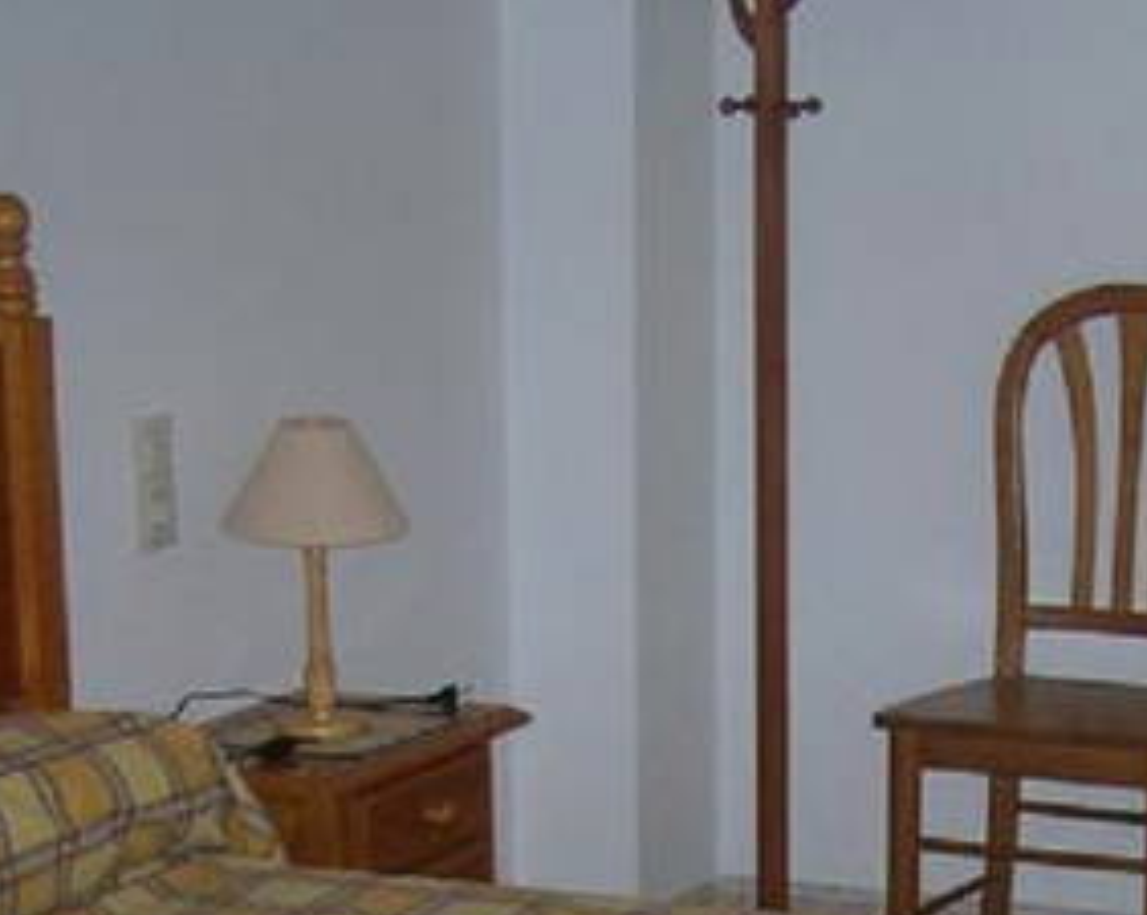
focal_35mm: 93
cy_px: 1200
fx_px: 3154
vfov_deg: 15.7
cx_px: 976
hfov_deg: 20.3
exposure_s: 1/60.1
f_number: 2.9
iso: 89
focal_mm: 5.7
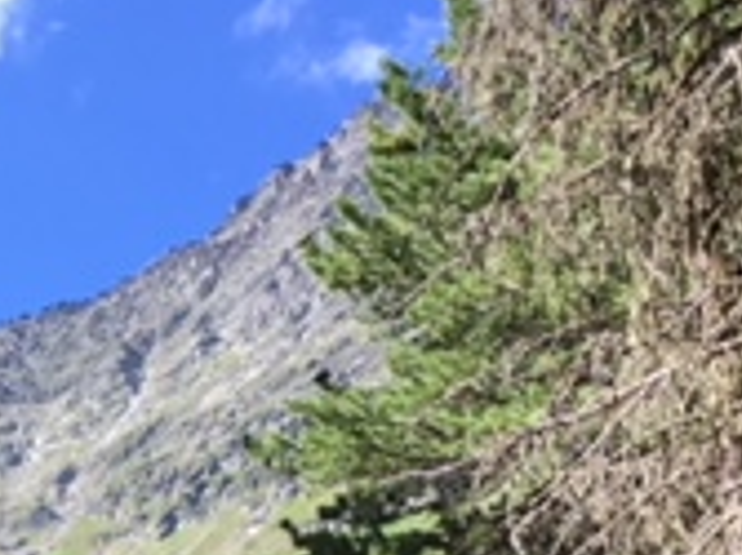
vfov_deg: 12.5
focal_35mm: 111
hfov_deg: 16.7
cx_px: -240
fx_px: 2378
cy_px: 897
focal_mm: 4.15
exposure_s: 1/430
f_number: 2.2
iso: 25
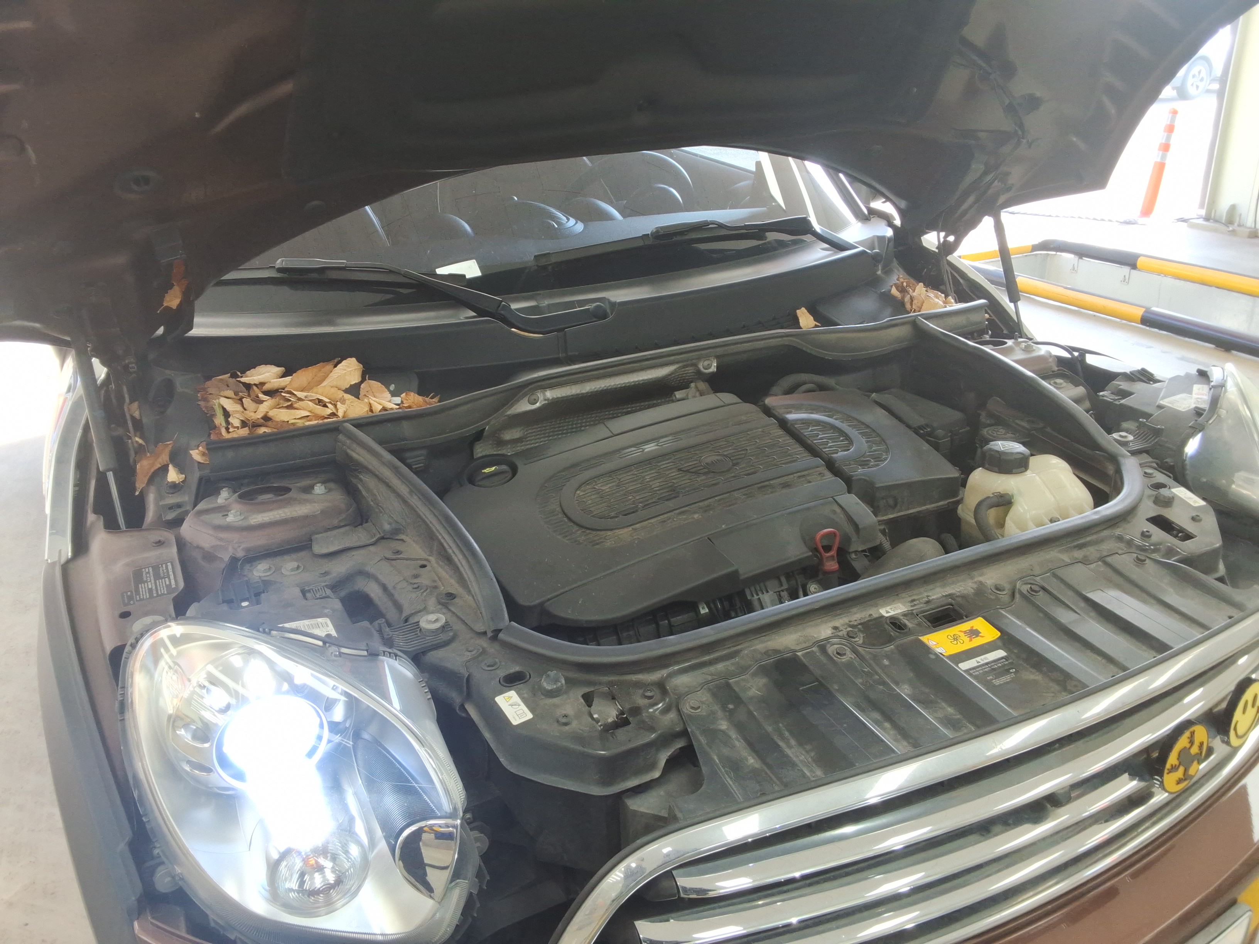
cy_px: 472
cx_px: 630
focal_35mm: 28
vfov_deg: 49.7
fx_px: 1018
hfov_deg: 63.4
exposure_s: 1/60
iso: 33
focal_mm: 2.91
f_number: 1.9
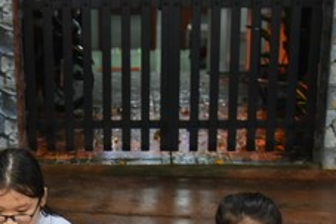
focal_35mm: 86
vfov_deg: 15.6
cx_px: 102
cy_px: 227
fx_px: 802
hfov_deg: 23.5
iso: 640
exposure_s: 1/40
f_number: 4
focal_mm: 30
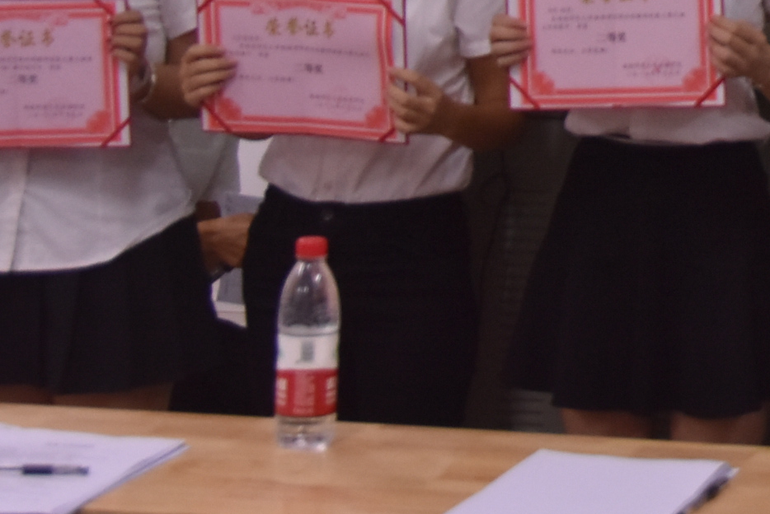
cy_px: -134
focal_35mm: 125
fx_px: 2675
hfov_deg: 15.4
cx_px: 1062
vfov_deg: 10.8
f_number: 4
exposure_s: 1/60
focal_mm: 26
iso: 1000
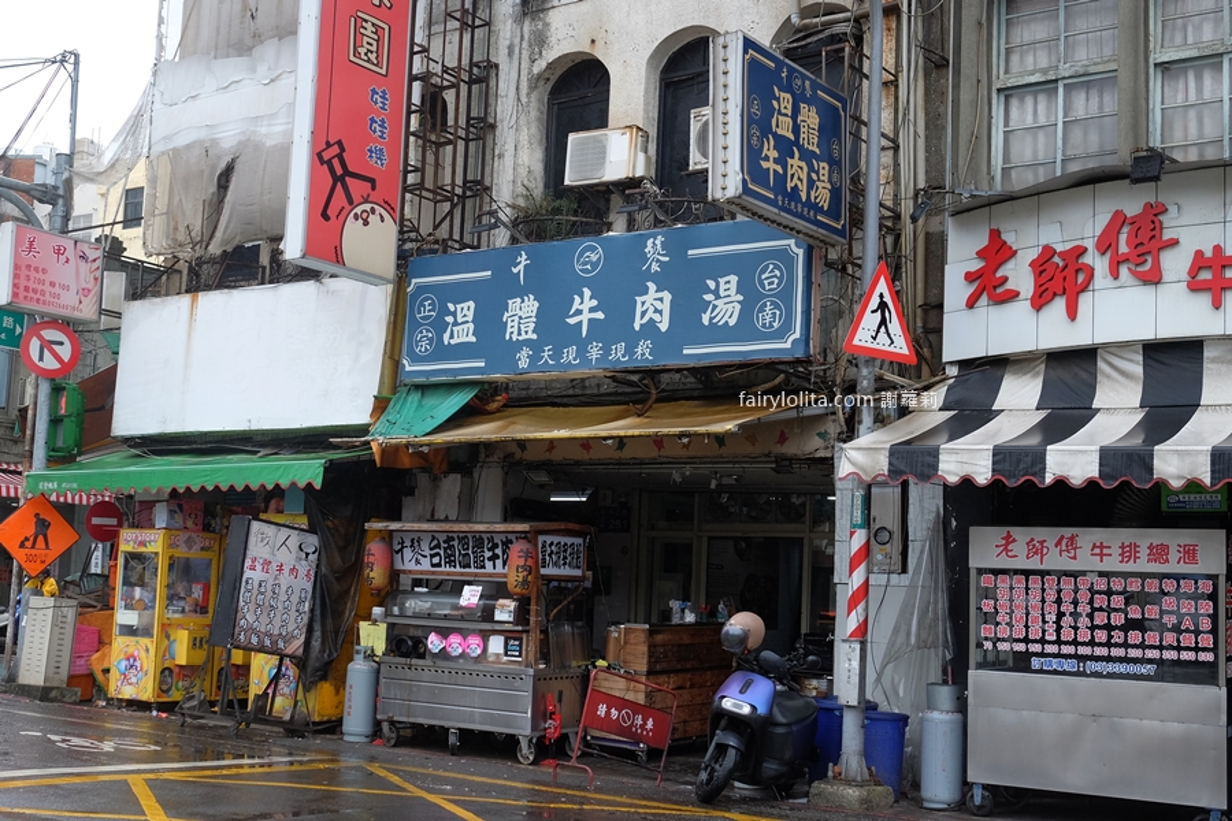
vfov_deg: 37.9
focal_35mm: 35
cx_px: 616
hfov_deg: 54.4
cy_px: 410
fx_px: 1198
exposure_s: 1/450
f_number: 3.2
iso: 400
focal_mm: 23
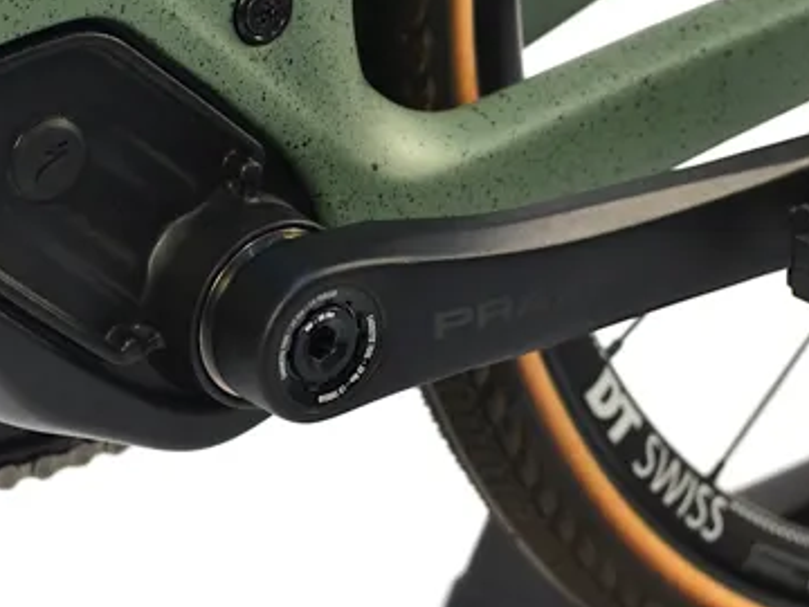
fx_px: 2619
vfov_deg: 13.1
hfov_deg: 17.4
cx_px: 139
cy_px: 106
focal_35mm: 112
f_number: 4.5
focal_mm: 35
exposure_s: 1/100
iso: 800
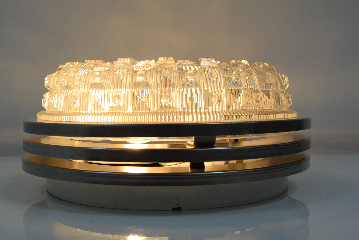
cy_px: 120
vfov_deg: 29.9
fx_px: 449
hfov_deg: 43.6
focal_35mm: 45
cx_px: 180
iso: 1600
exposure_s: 1/100
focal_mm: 30
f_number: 9
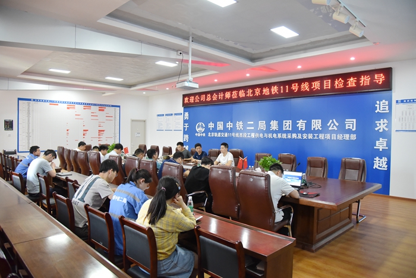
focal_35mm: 24
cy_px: 139
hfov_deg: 73.7
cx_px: 208
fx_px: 277
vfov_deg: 53.2
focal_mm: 24
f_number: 4
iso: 3200
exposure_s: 1/60
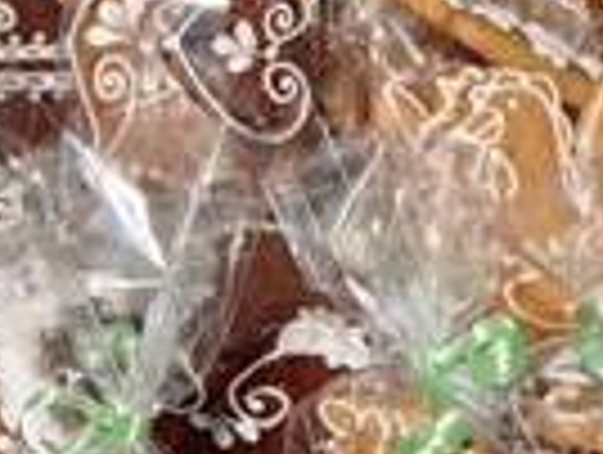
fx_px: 3857
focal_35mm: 221
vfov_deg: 6.6
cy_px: 811
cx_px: -135
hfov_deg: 8.8
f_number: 2
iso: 50
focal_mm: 5.75
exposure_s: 1/7246
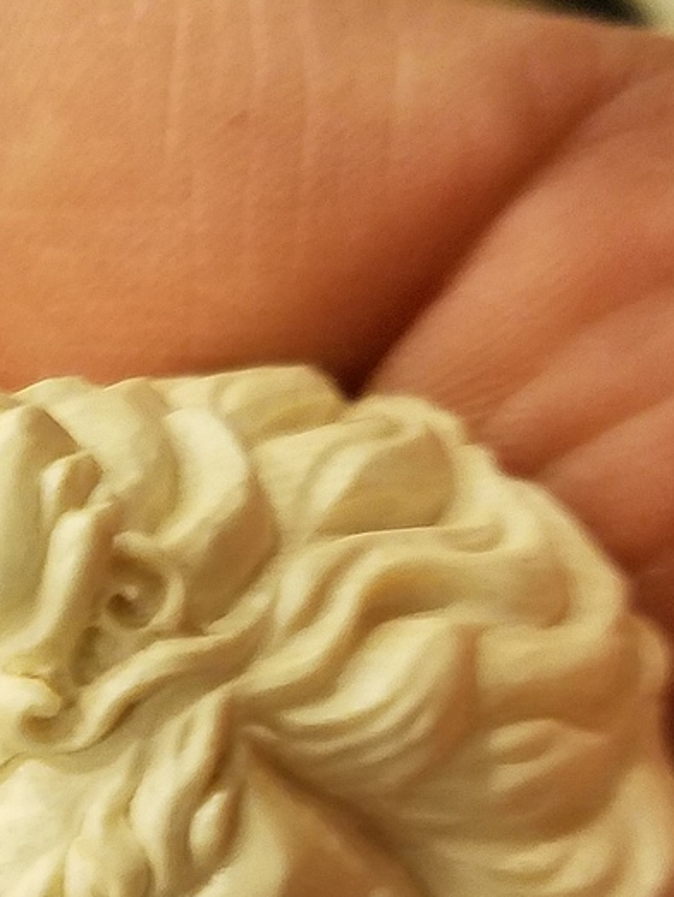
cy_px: 848
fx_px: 2205
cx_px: 19
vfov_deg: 22.3
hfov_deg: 17.0
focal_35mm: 85
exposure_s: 1/25
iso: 160
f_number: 1.7
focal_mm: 4.2
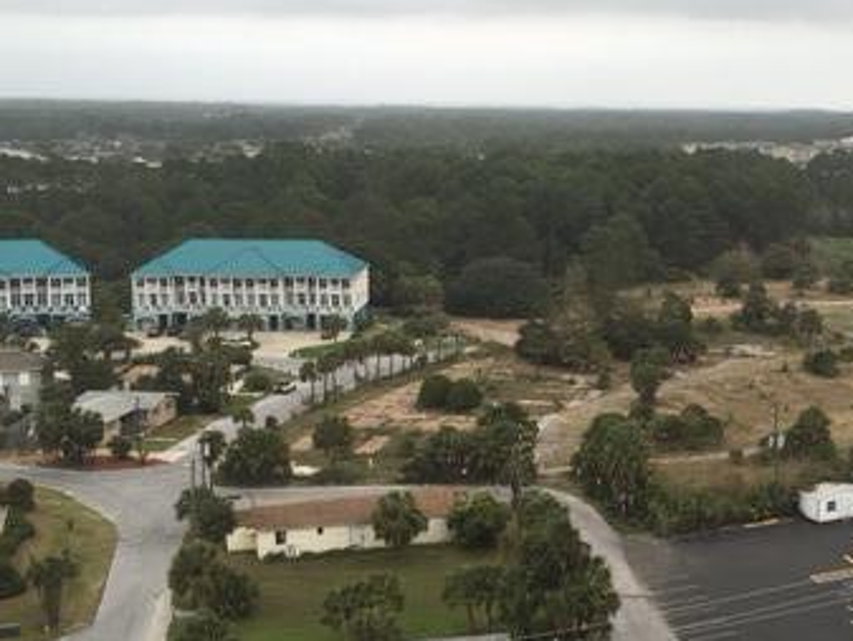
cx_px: 668
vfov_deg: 26.6
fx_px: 1356
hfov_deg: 34.0
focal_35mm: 55
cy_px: 322
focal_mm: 4.15
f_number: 2.2
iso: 25
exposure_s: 1/237
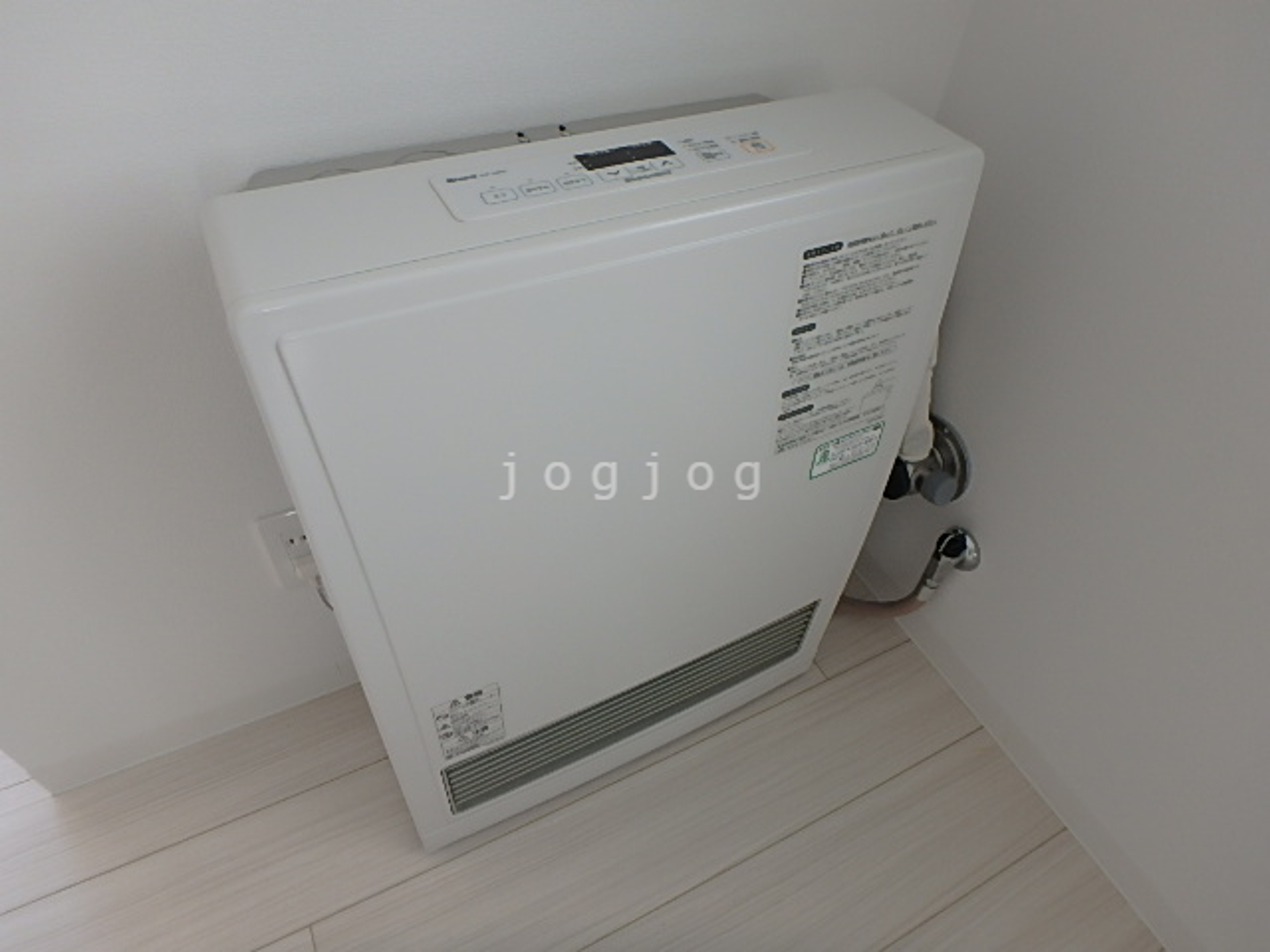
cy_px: 476
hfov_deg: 79.0
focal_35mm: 21
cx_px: 635
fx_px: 770
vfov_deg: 63.4
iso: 125
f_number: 3.5
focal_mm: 3.7
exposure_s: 1/80
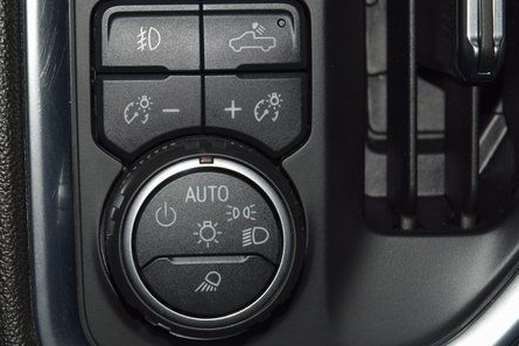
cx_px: 206
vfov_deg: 9.1
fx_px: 2177
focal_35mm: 151
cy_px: 160
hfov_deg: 13.6
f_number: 8
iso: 100
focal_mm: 70
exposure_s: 1/125
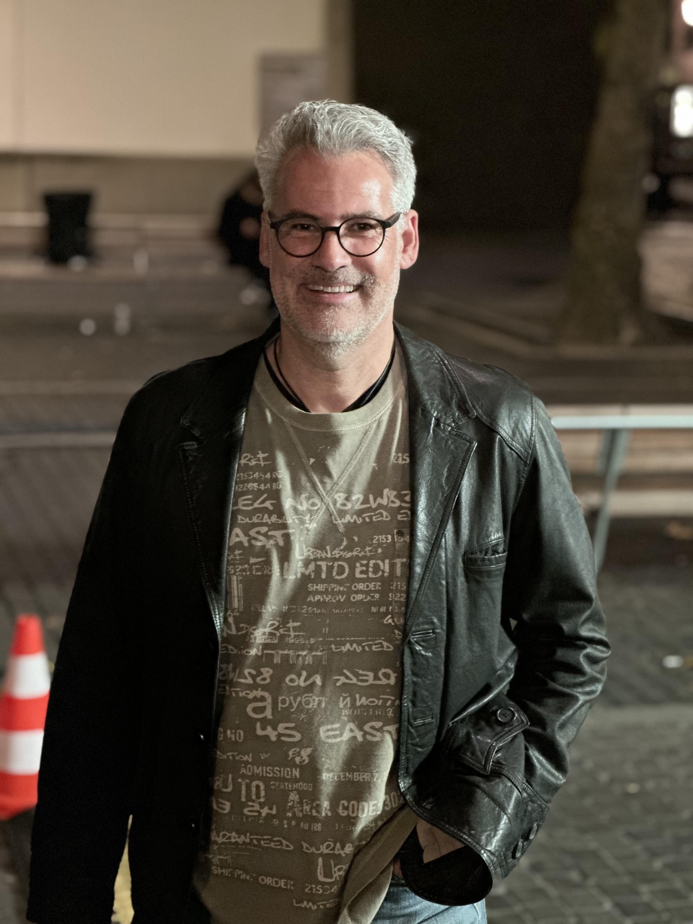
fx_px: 2055
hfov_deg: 19.1
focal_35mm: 77
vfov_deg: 25.3
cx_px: 346
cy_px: 462
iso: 800
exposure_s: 1/14
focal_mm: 9
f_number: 2.8
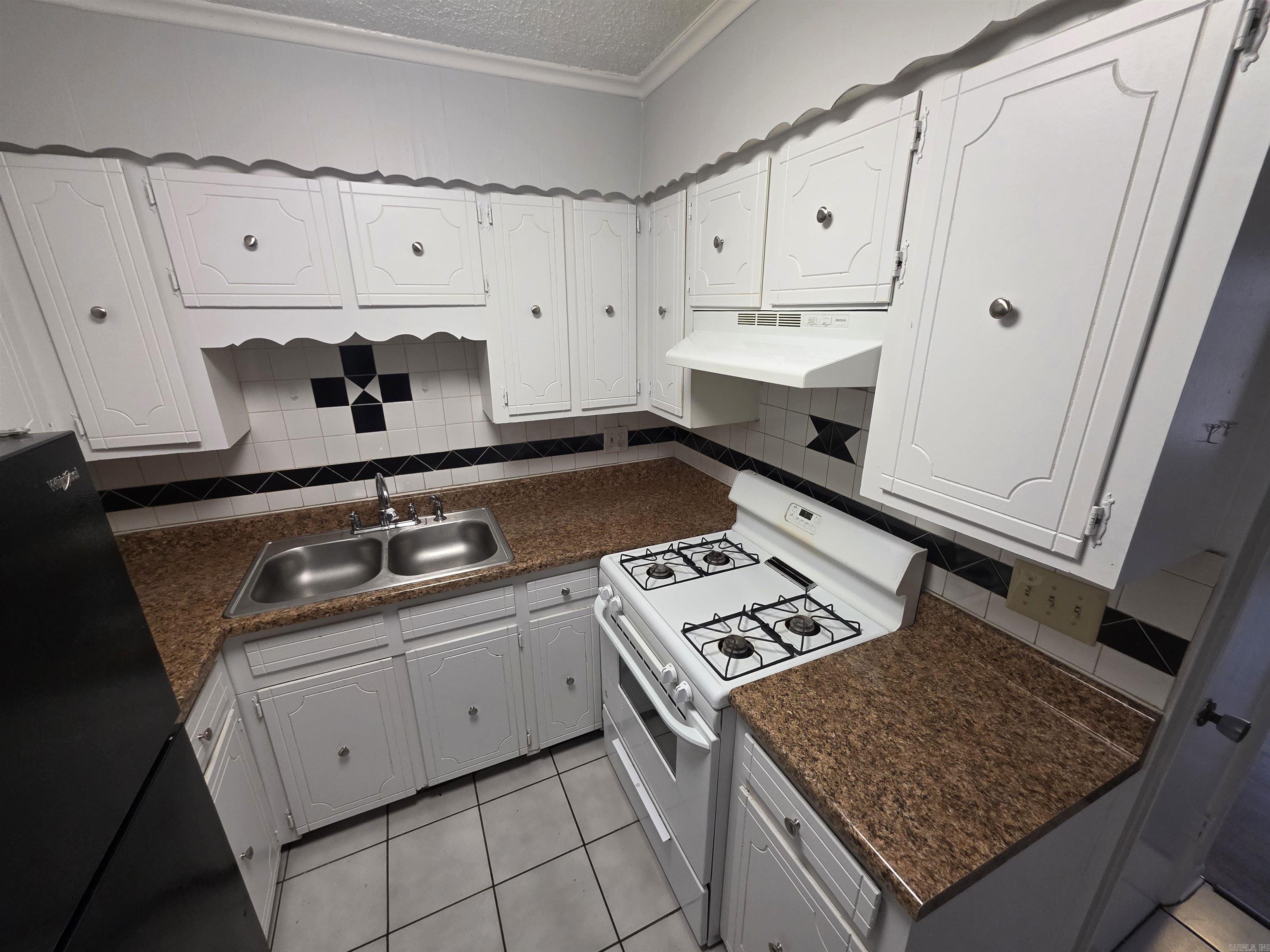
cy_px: 476
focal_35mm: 13
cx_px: 635
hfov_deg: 106.2
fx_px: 477
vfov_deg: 89.9
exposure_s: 1/120
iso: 250
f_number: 1.9
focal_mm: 2.2
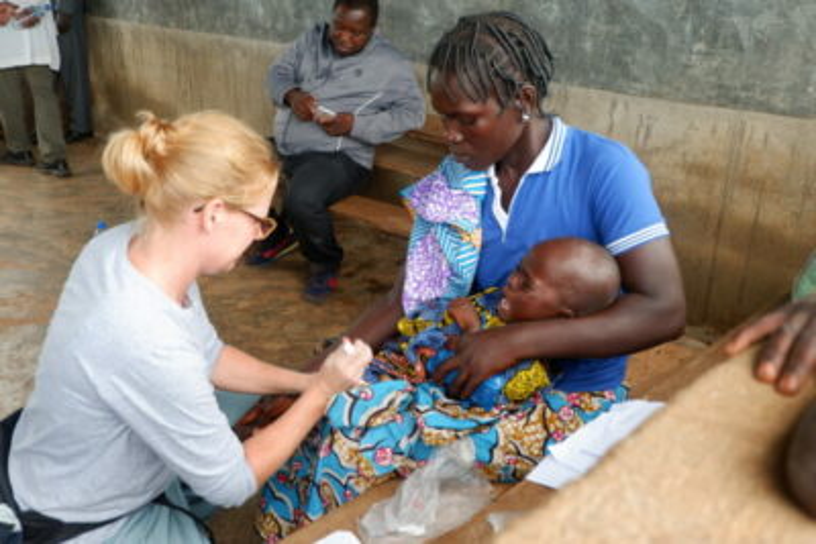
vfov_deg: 40.0
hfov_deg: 57.2
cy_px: 272
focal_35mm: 33
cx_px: 408
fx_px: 748
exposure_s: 1/45
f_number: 4
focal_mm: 22.2
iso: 320
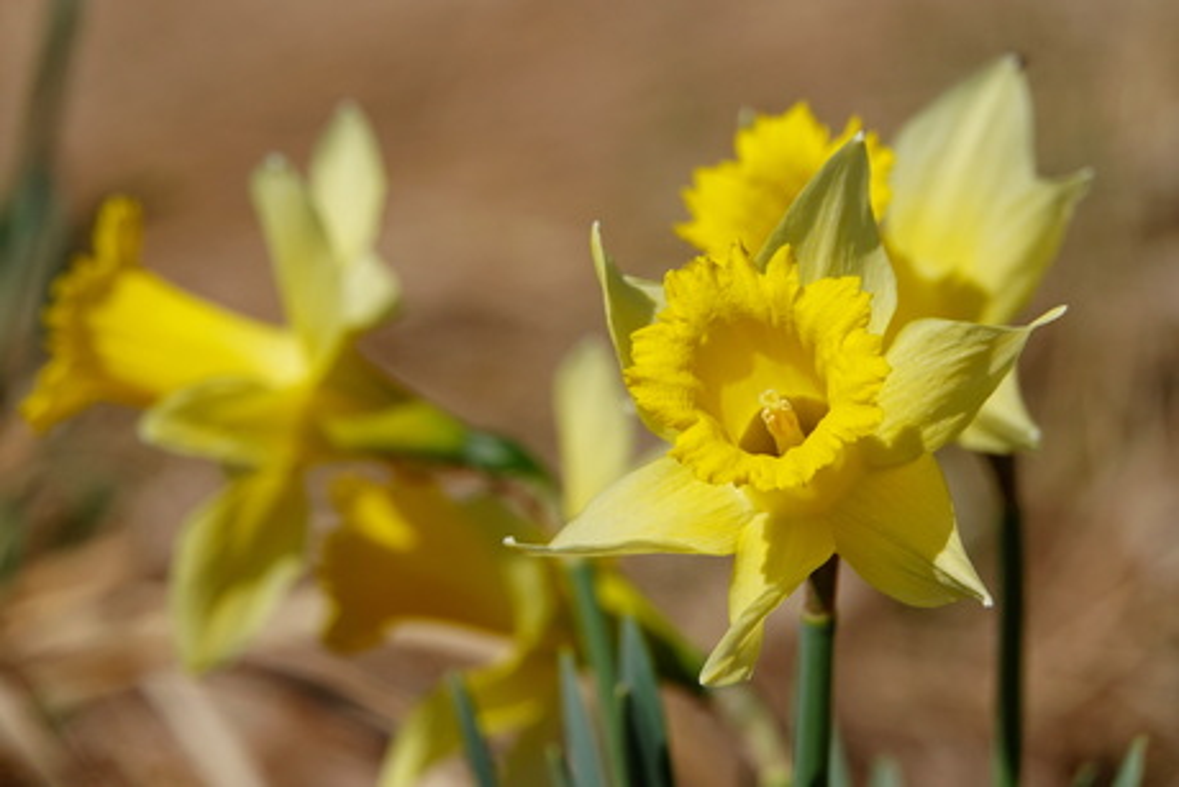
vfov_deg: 3.2
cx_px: 590
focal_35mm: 424
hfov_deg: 4.9
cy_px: 394
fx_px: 13890
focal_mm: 155.41
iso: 320
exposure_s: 1/3200
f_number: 5.6
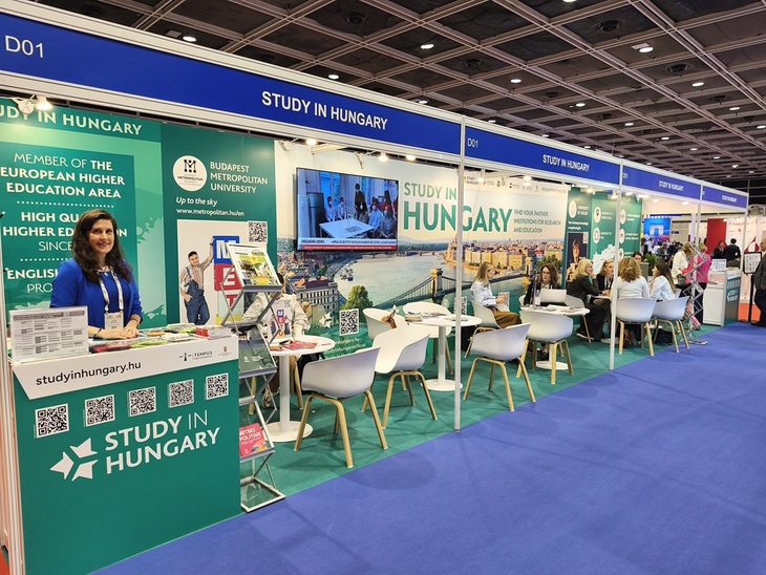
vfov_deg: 58.9
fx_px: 509
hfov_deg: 73.9
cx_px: 383
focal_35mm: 23
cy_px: 288
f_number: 1.65
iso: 320
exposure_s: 1/99.9
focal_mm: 6.18
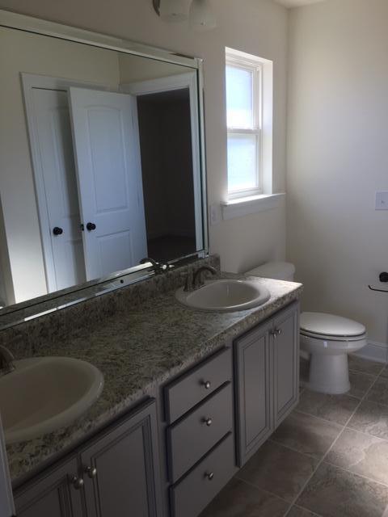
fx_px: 433
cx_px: 194
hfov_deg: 48.2
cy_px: 258
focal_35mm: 29
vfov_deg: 61.7
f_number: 2.2
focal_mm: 4.15
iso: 32
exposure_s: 1/60
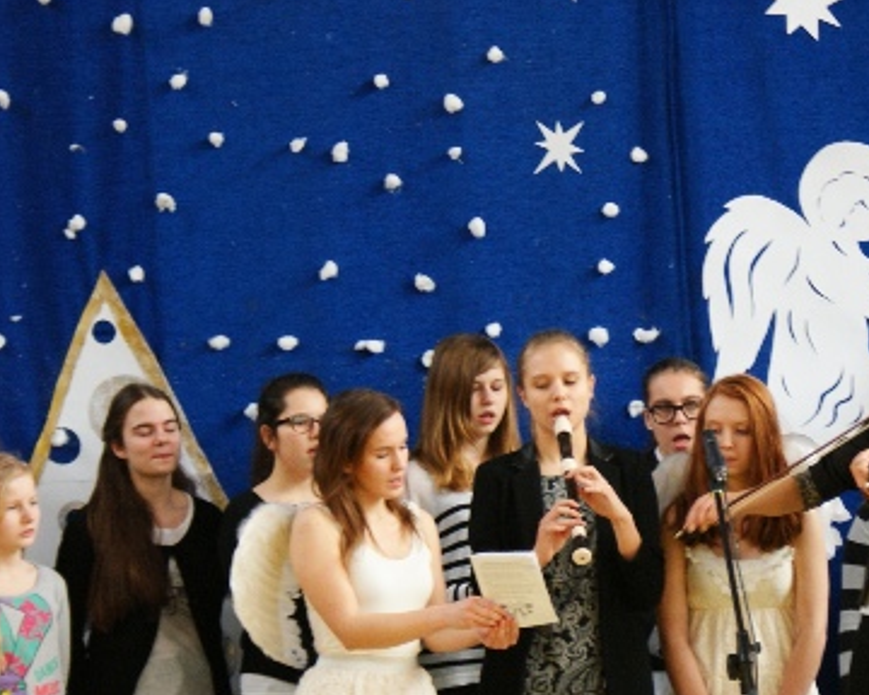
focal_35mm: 175
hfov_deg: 11.0
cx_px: 729
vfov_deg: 8.8
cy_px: 501
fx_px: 4501
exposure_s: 1/30
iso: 400
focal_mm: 70
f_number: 5.6
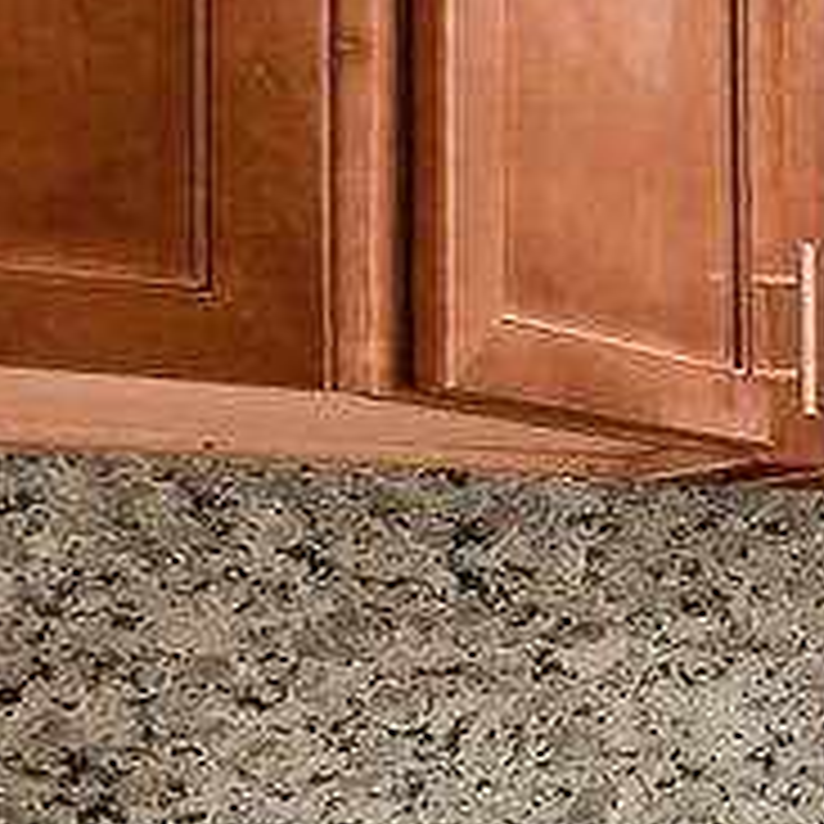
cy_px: 698
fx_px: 2047
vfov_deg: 22.4
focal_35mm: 76
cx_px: 2251
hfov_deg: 12.8
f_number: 8
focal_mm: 16
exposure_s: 1/20
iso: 100
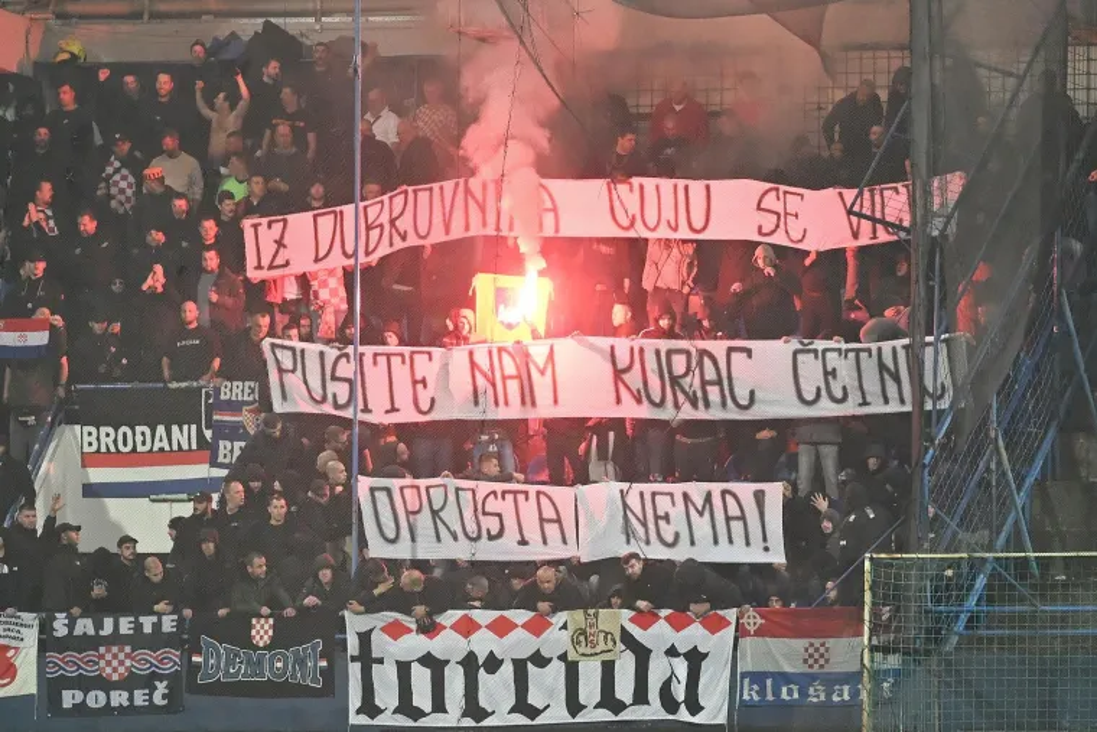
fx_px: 6095
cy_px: 366
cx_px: 548
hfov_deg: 10.3
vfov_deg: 6.9
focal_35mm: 200
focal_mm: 200
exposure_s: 1/1600
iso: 4000
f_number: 2.8
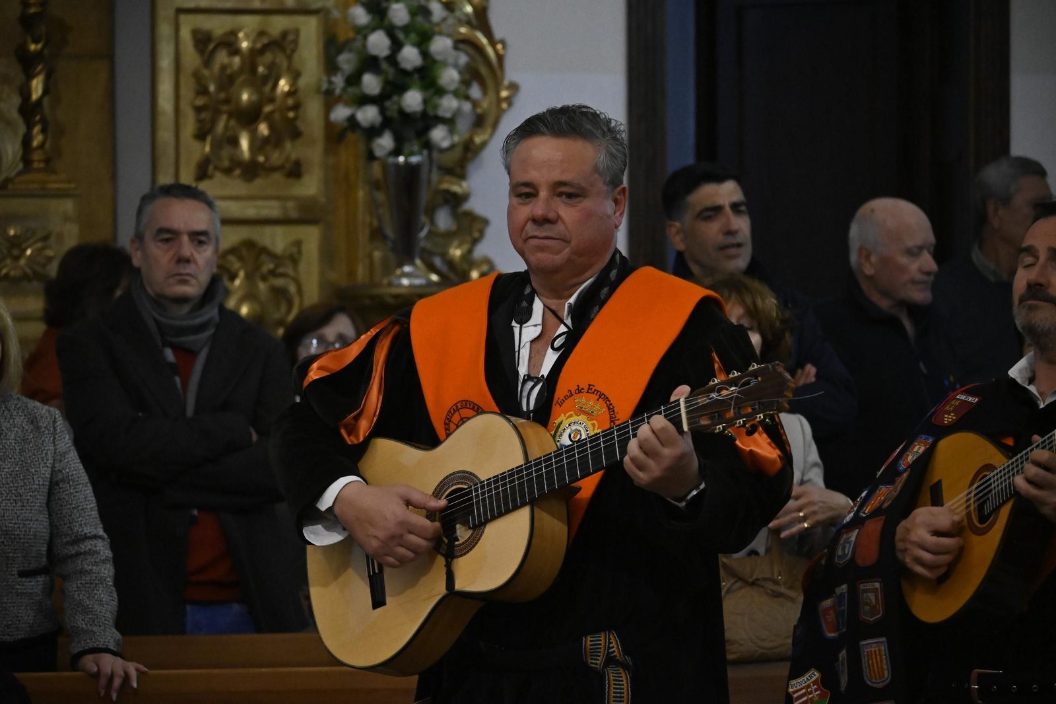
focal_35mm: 202
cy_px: 352
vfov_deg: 6.8
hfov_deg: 10.2
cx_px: 528
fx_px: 5938
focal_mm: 135
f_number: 5.3
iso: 5000
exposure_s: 1/200
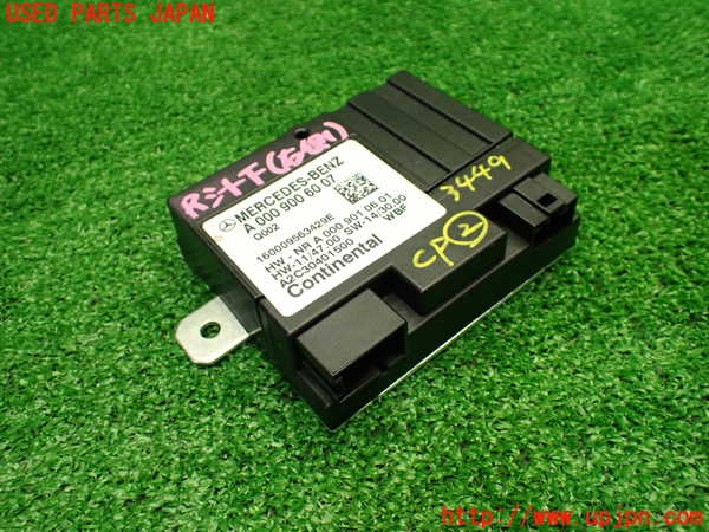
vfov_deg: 46.8
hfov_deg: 60.0
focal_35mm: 30
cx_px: 354
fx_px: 614
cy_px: 266
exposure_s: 1/125
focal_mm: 5.4
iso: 400
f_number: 2.3
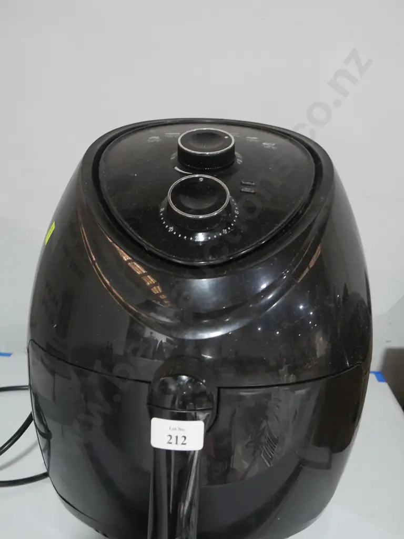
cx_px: 202
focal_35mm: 48
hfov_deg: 30.3
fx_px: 747
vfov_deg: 39.7
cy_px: 270
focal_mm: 24
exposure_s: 1/60
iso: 2500
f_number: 5.6
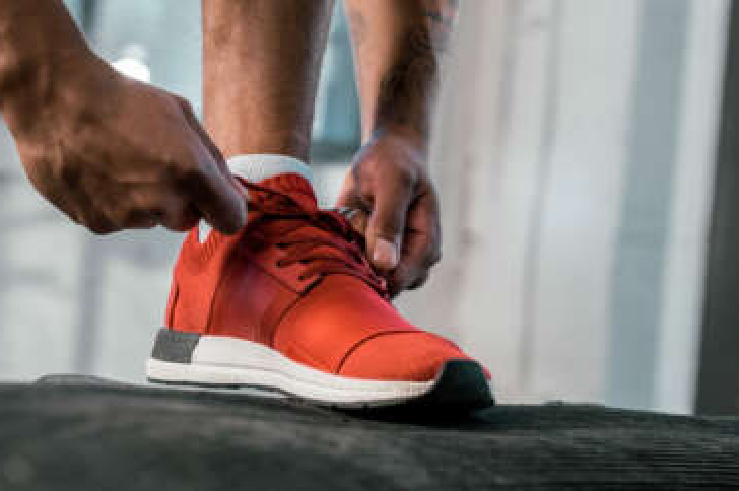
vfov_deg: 20.6
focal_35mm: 66
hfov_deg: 30.5
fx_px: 1354
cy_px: 243
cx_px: 378
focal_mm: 50
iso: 320
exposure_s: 1/200
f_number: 4
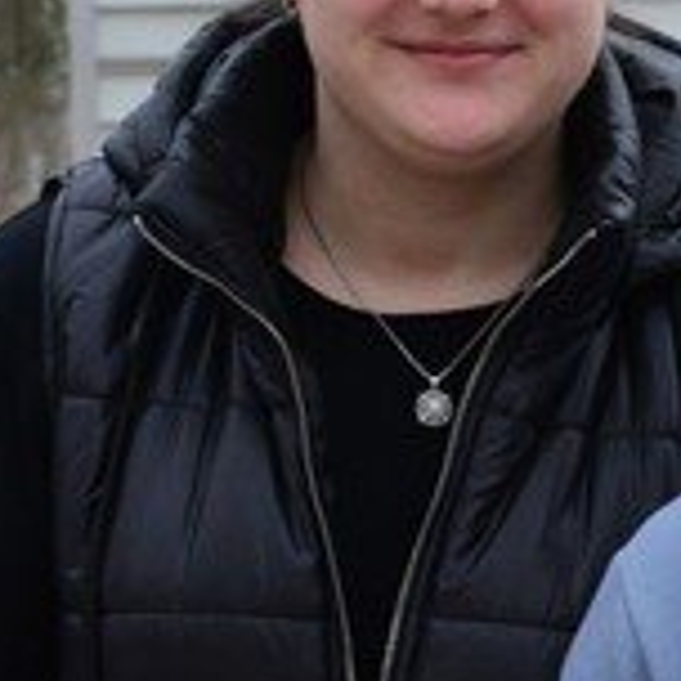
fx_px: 10238
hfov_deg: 3.8
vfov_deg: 3.8
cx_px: 918
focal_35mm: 460
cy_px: 887
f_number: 14
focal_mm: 98
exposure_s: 1/800
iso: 3200
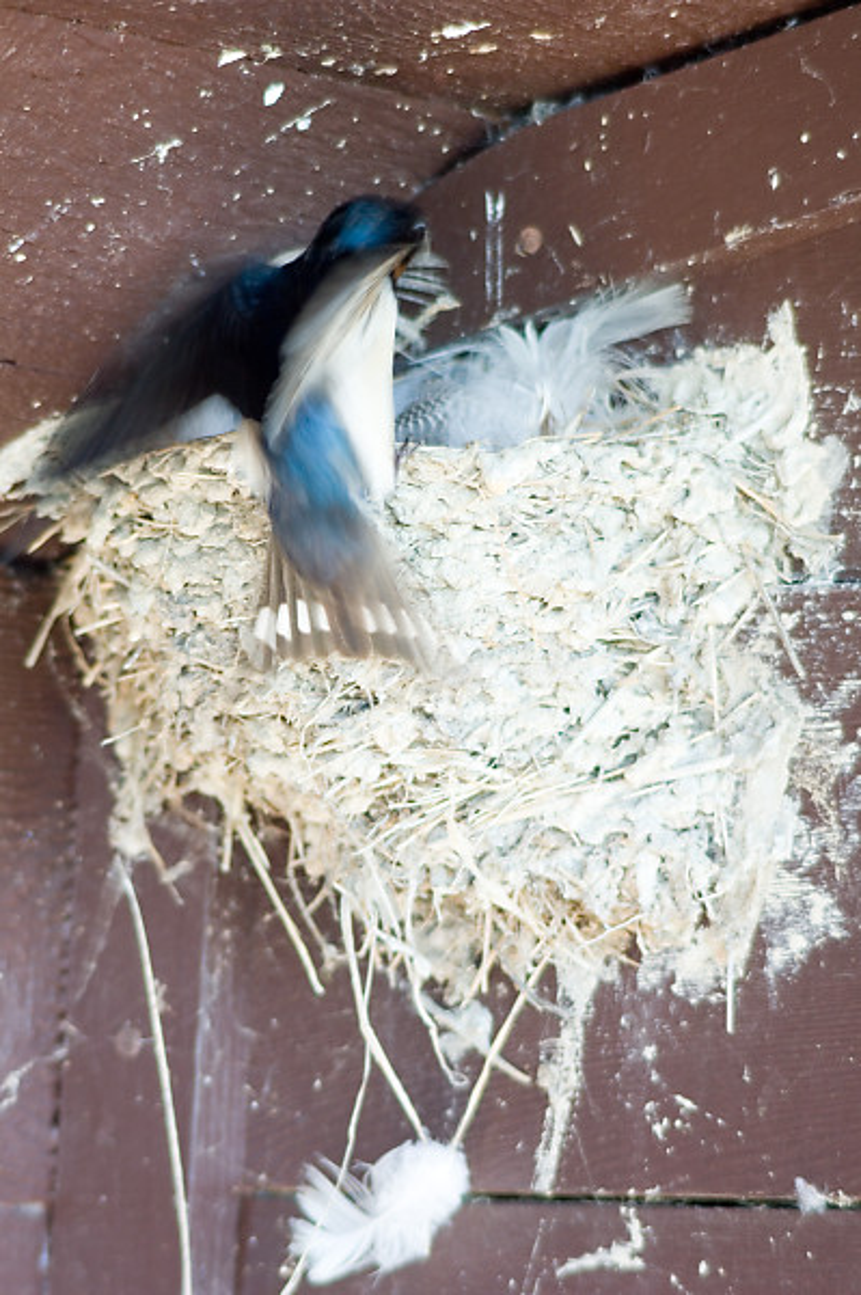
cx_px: 430
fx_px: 10780
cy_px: 648
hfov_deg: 4.6
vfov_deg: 6.9
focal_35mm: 300
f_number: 5.6
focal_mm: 200
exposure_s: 1/30
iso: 100
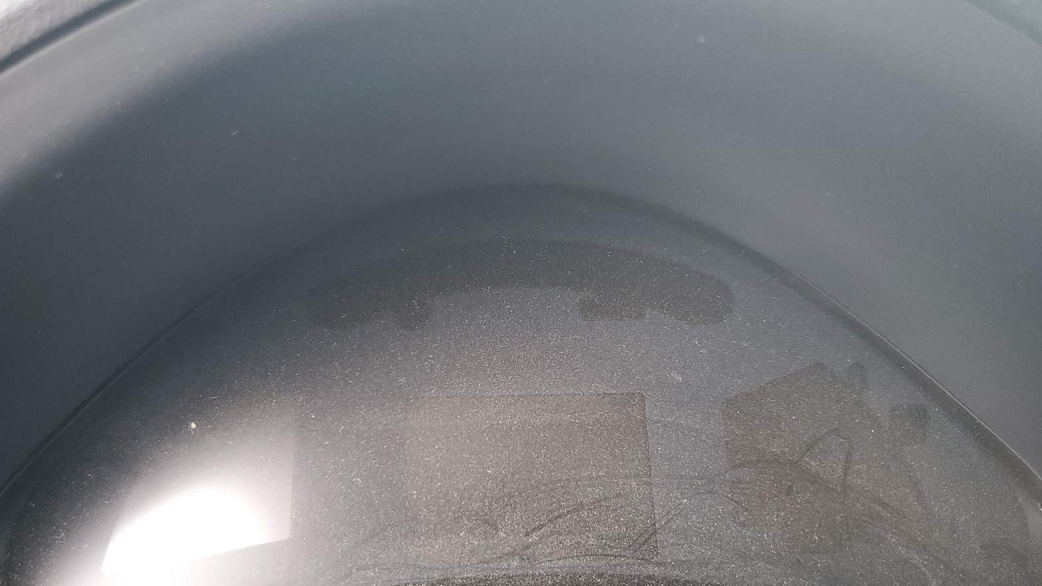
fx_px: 801
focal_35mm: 29
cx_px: 511
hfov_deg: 66.1
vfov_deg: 39.8
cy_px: 379
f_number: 1.5
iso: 96
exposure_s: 1/120
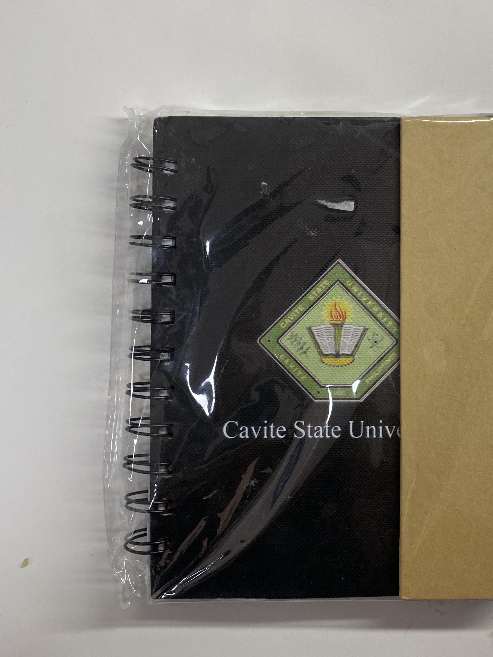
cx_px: 331
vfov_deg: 49.8
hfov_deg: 38.2
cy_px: 259
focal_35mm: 37
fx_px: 703
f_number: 1.8
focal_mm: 4.25
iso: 100
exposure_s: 1/121
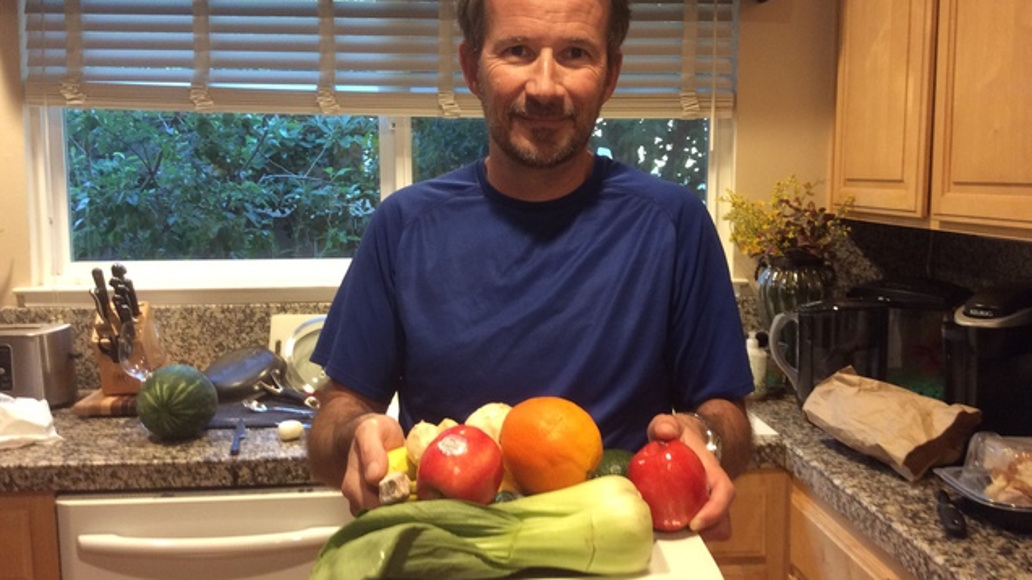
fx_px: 958
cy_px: 277
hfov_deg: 56.6
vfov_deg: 33.7
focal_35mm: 35
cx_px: 517
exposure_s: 1/24
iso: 125
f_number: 2.4
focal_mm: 3.3
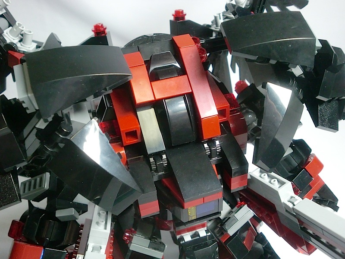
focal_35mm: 34
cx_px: 172
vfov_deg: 41.8
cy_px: 130
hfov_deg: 54.0
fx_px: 339
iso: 400
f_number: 2.8
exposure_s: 1/100
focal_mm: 5.58
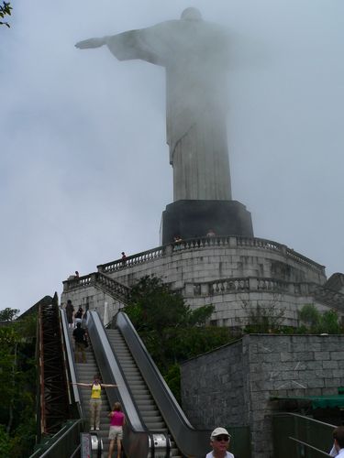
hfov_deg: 39.7
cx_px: 172
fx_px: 477
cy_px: 229
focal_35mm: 36
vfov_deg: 51.4
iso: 80
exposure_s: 1/1000
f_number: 5.6
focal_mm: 6
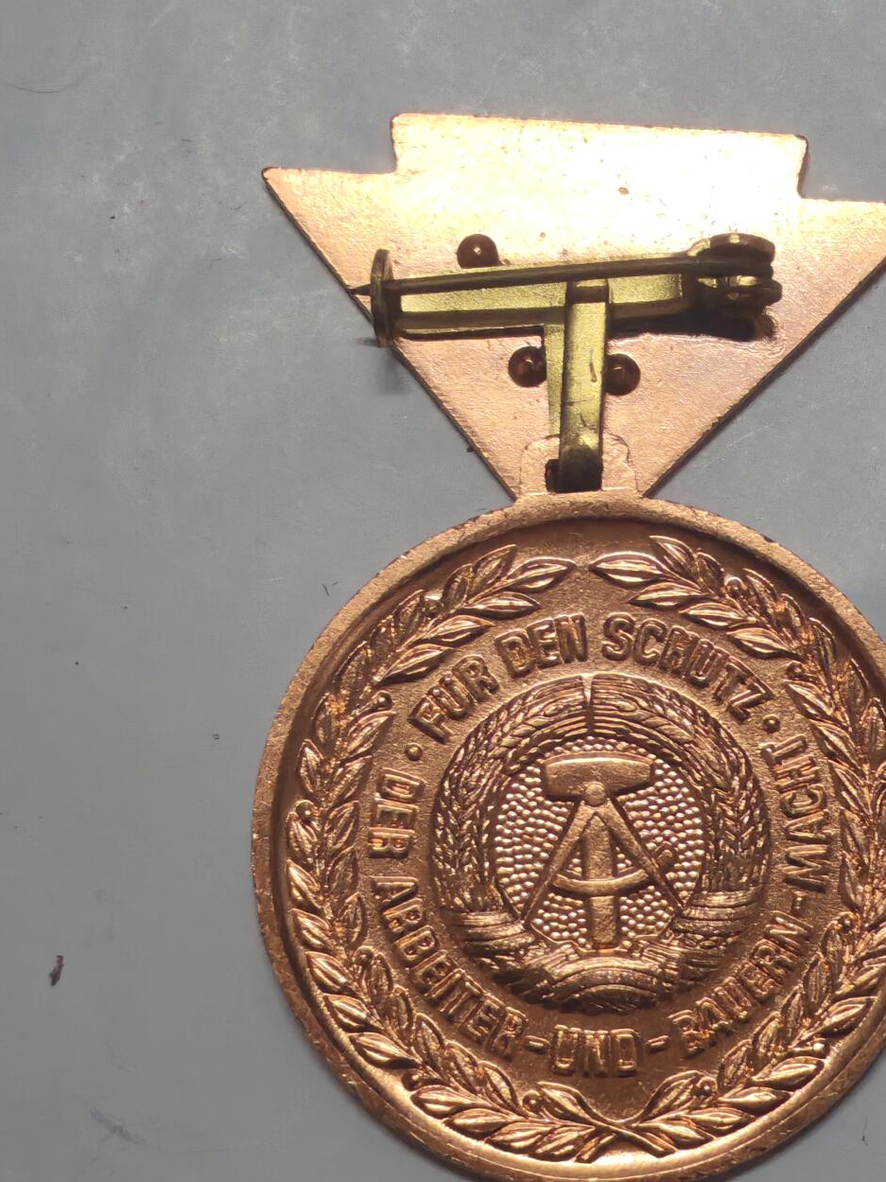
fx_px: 3344
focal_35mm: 98
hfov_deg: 15.1
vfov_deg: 20.0
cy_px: 665
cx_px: 622
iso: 250
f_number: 1.95
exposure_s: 1/50
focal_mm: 5.52
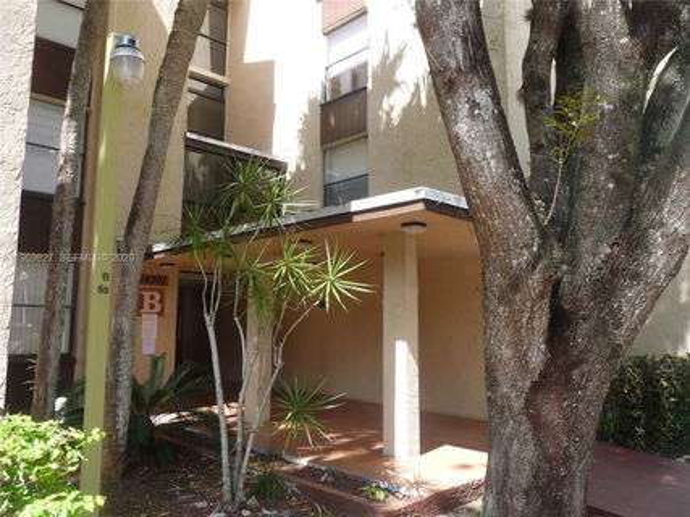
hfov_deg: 65.3
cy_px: 258
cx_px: 345
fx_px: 538
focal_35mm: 27
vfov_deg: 51.3
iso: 100
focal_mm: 4.8
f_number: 4
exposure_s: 1/125
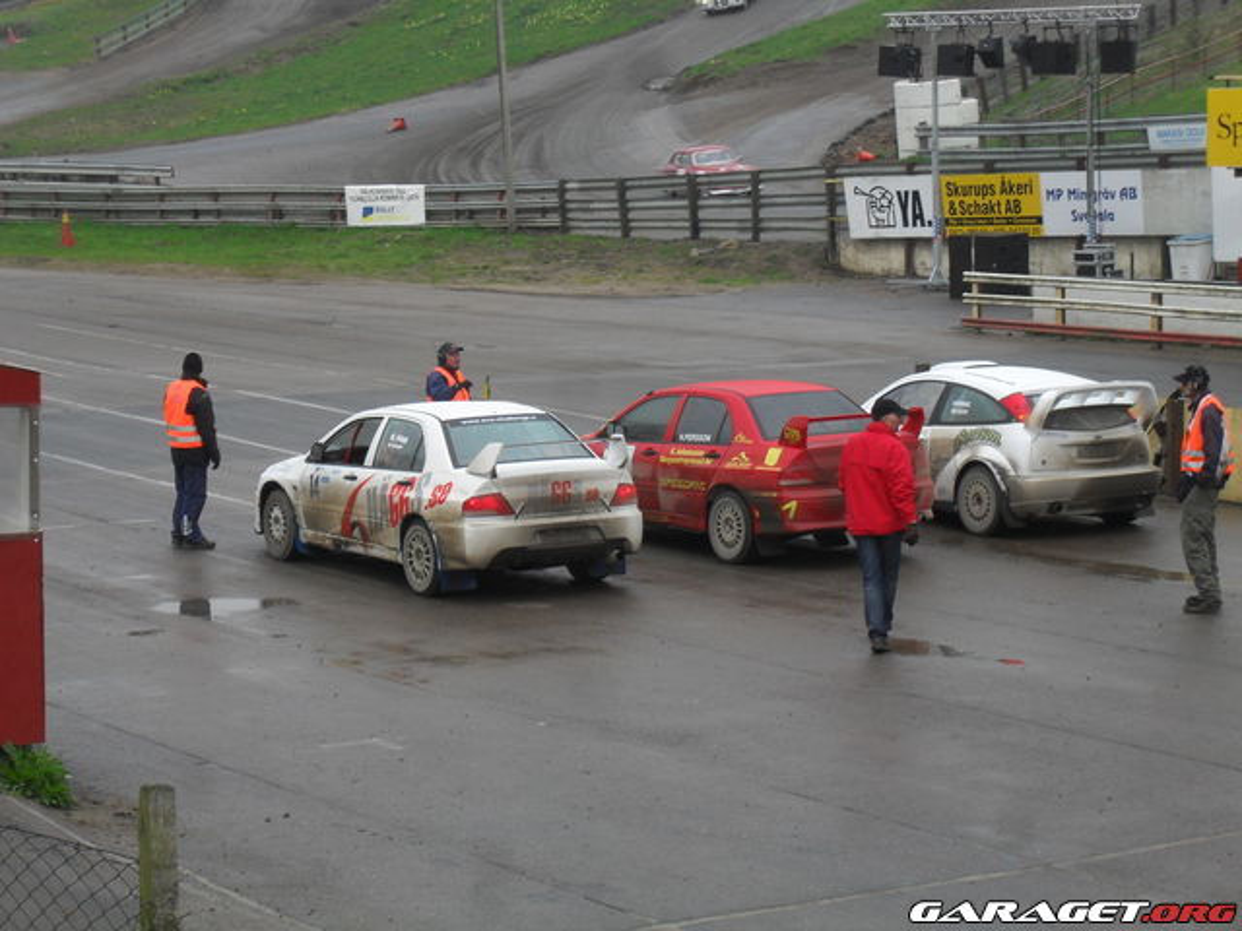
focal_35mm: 89
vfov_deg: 16.6
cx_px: 621
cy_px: 466
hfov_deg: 22.0
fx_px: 3193
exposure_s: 1/90
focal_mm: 15.7
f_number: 5.5
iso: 100
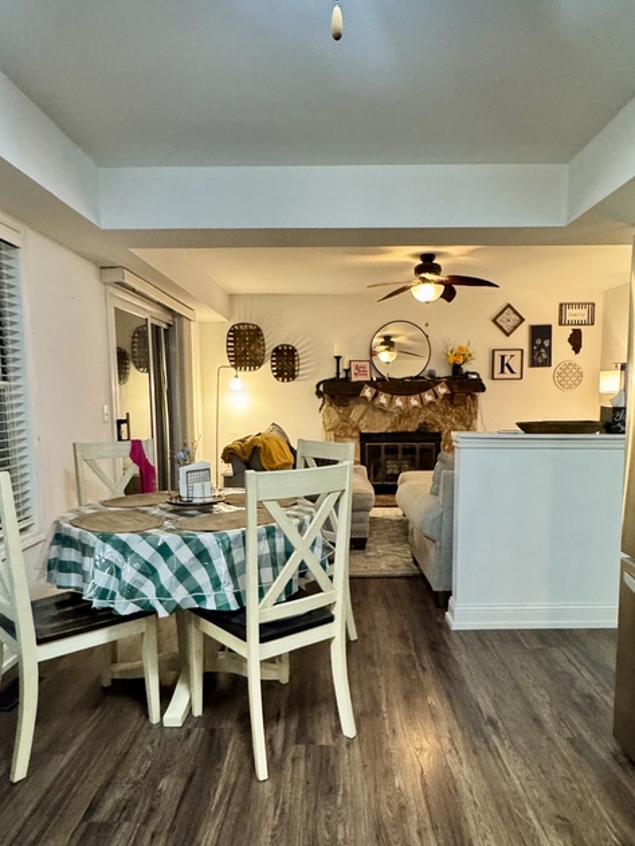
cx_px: 329
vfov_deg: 71.4
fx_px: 587
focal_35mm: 24
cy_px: 459
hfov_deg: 56.8
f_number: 2.2
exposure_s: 1/60
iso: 800
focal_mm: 2.22
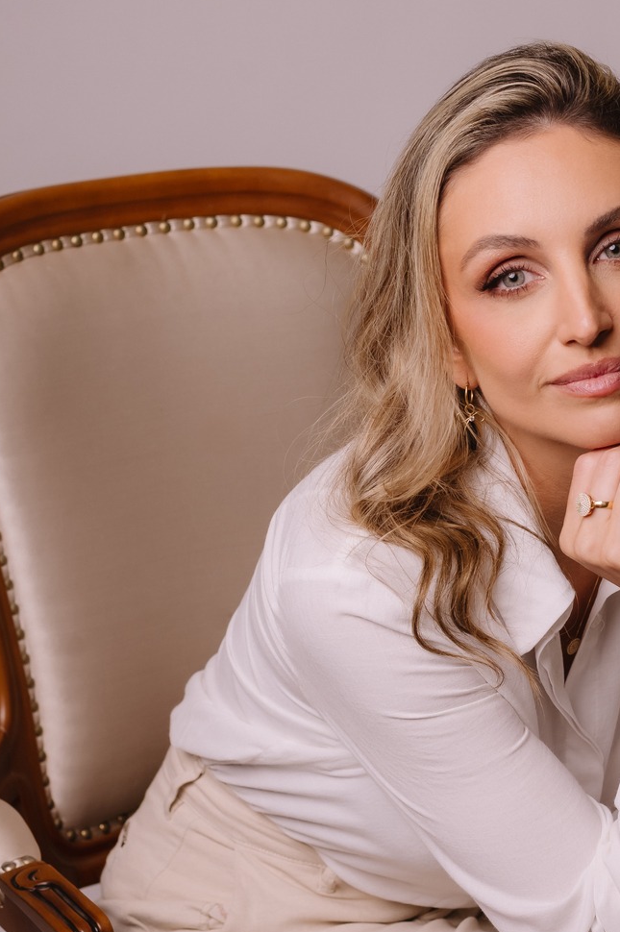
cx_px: 353
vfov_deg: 21.9
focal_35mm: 93
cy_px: 568
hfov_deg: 14.7
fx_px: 2407
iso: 100
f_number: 5
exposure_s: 1/160
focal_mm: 50
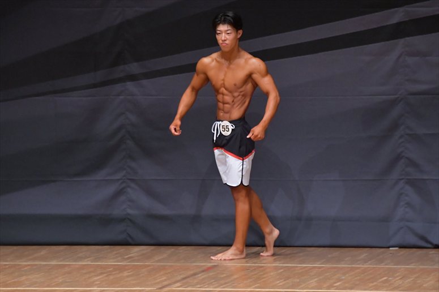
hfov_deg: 6.0
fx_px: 4205
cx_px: 220
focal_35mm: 345
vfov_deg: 4.0
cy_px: 146
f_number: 5.6
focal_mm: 230
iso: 6400
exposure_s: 1/400
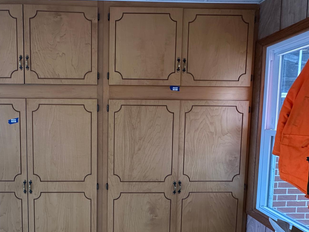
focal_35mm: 22
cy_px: 129
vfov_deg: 60.9
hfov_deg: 74.1
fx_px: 196
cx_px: 103
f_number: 2.2
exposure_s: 1/60
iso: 320
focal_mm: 2.22
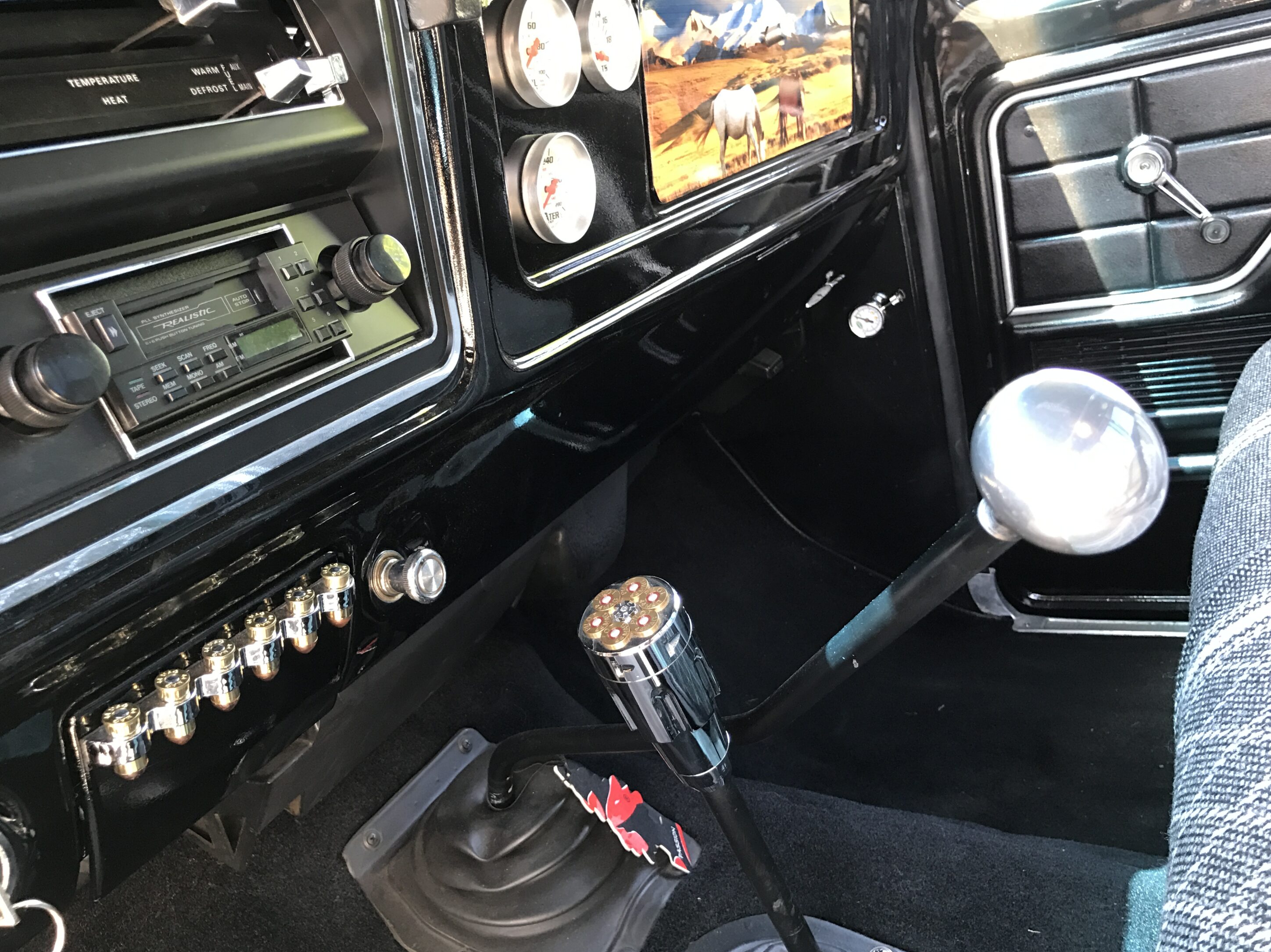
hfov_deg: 61.7
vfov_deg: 48.2
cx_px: 644
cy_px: 465
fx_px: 1065
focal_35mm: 29
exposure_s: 1/15
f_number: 1.8
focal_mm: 3.99
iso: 40
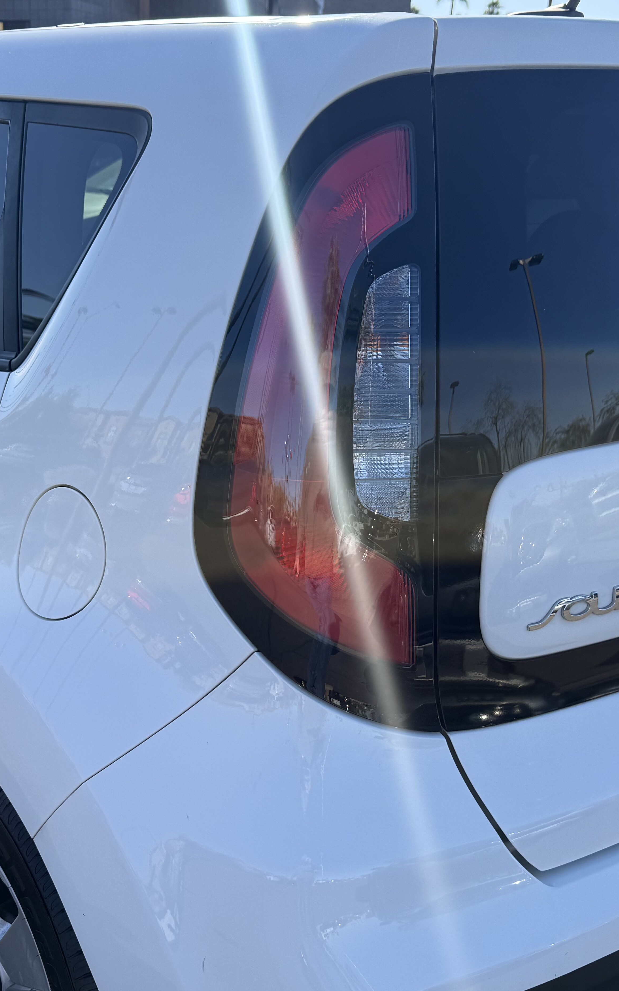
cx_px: 247
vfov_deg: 50.4
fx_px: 1053
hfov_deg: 32.7
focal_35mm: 39
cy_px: 517
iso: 80
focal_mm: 6.76
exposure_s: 1/2169
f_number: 1.78
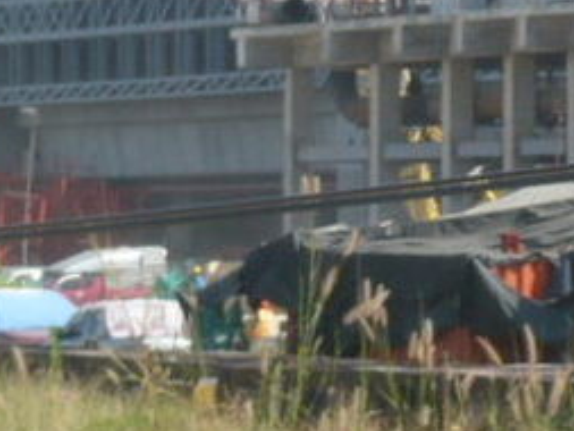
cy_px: -110
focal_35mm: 382
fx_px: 6337
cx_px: 599
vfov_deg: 3.9
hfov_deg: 5.2
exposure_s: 1/250
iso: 100
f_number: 5.6
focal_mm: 16.4
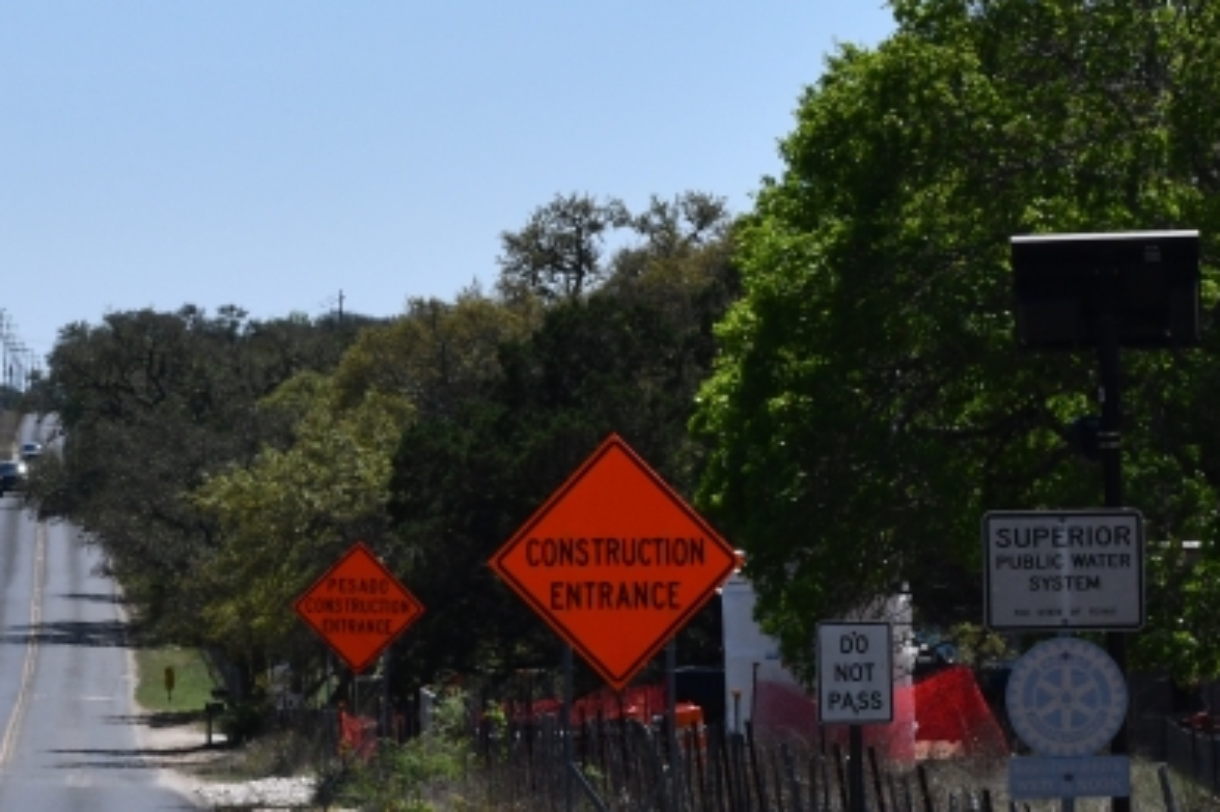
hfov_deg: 7.7
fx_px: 9078
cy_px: 784
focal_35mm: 268
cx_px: 974
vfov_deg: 5.1
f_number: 14
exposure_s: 1/800
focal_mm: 70
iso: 640
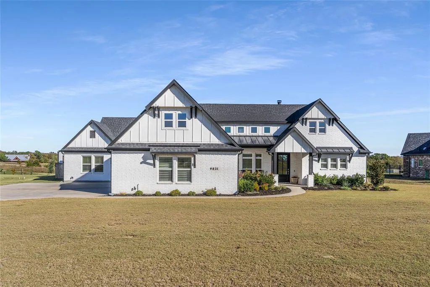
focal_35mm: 28
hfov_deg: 65.5
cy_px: 144
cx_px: 215
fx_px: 334
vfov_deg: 46.4
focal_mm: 28
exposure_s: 1/400
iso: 100
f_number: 8
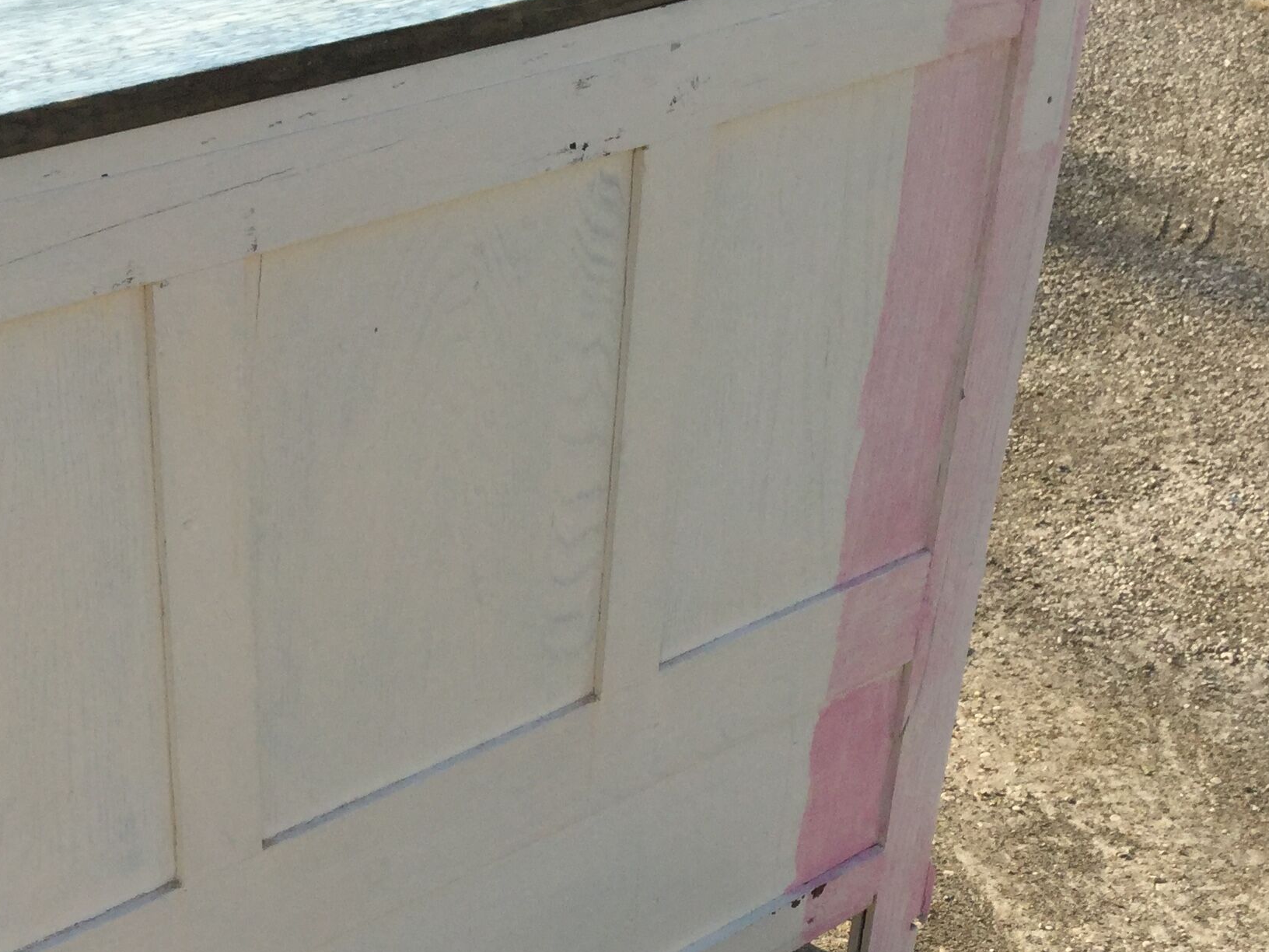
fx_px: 2273
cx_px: 405
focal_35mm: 62
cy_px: 794
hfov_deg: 30.9
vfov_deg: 23.2
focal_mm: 3.3
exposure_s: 1/926
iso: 25
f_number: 2.4
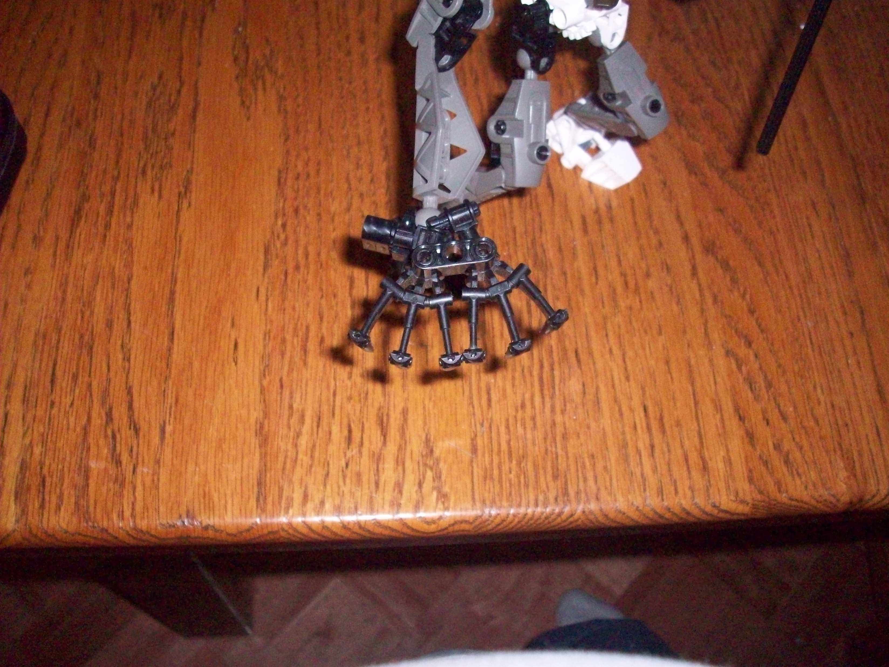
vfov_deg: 38.7
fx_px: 950
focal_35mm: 37
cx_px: 444
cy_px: 334
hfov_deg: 50.1
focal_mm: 6.2
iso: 400
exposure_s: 1/128
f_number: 2.8
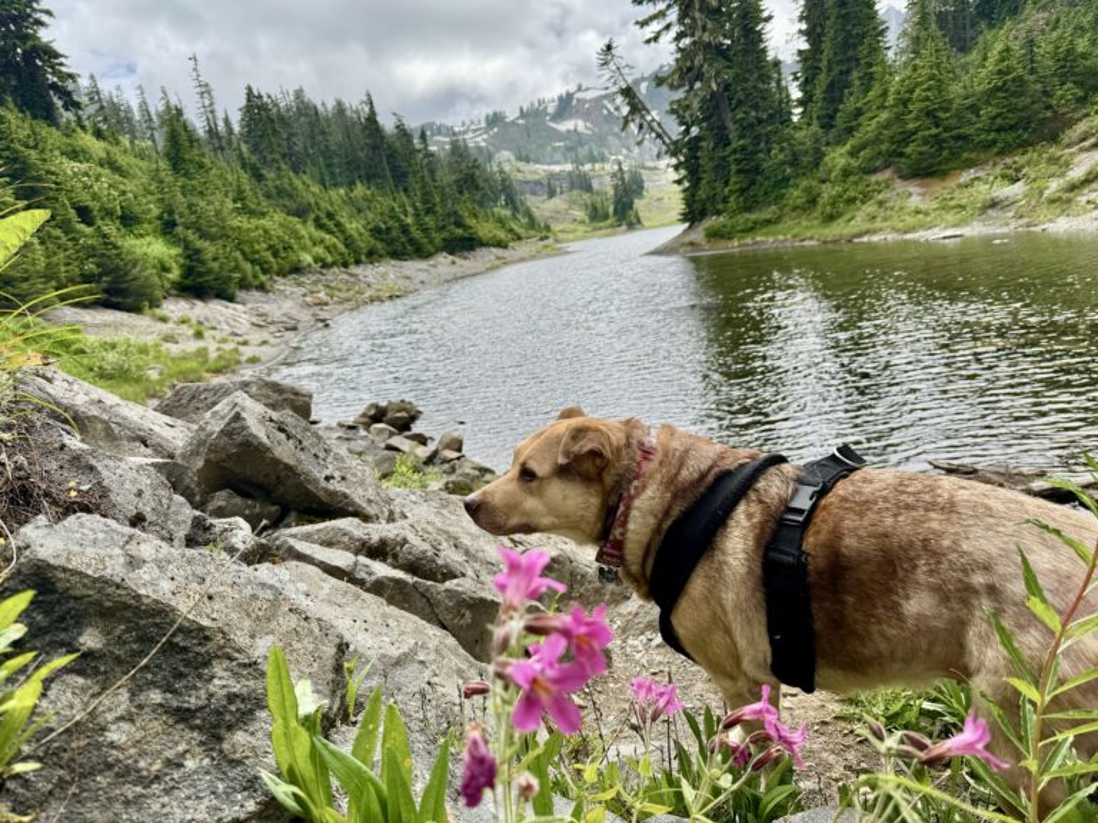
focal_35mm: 24
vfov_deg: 56.8
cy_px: 412
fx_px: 761
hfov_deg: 71.6
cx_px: 549
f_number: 1.78
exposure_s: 1/1721
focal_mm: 6.76
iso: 80
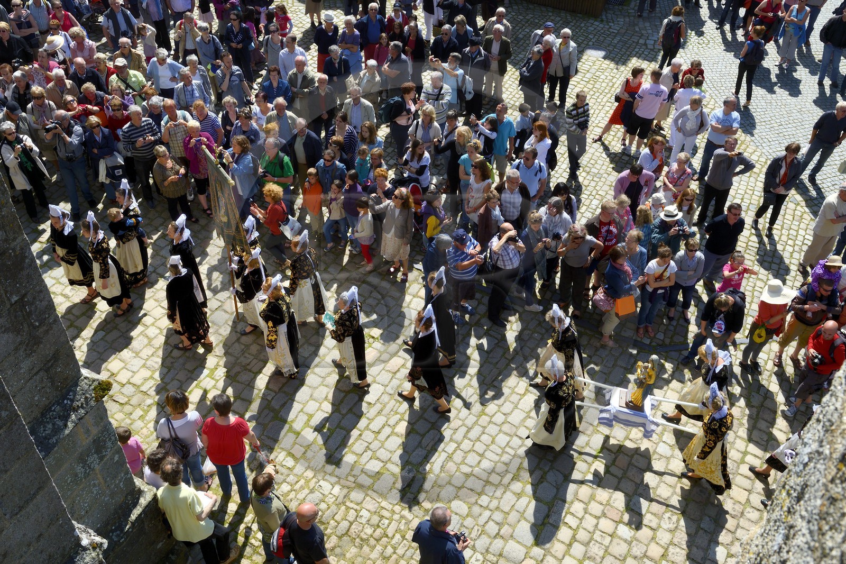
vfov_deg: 41.1
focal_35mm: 32
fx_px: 752
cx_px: 423
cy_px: 282
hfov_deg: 58.7
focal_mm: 32
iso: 200
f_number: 13
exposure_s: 1/250
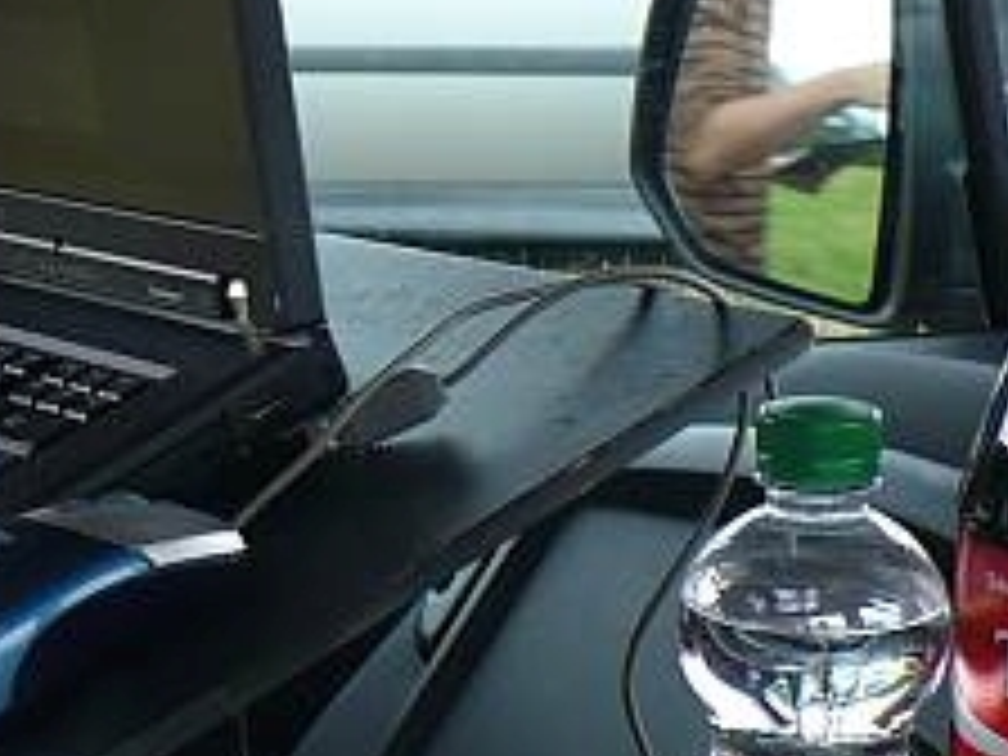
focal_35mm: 137
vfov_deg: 10.8
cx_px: 4
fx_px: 3989
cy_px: 500
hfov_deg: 14.2
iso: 100
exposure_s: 1/80
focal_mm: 7.9
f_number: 3
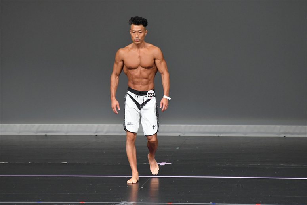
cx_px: 154
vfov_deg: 4.0
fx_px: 2941
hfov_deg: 6.0
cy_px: 102
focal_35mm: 345
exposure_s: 1/400
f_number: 5.6
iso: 5000
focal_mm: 230
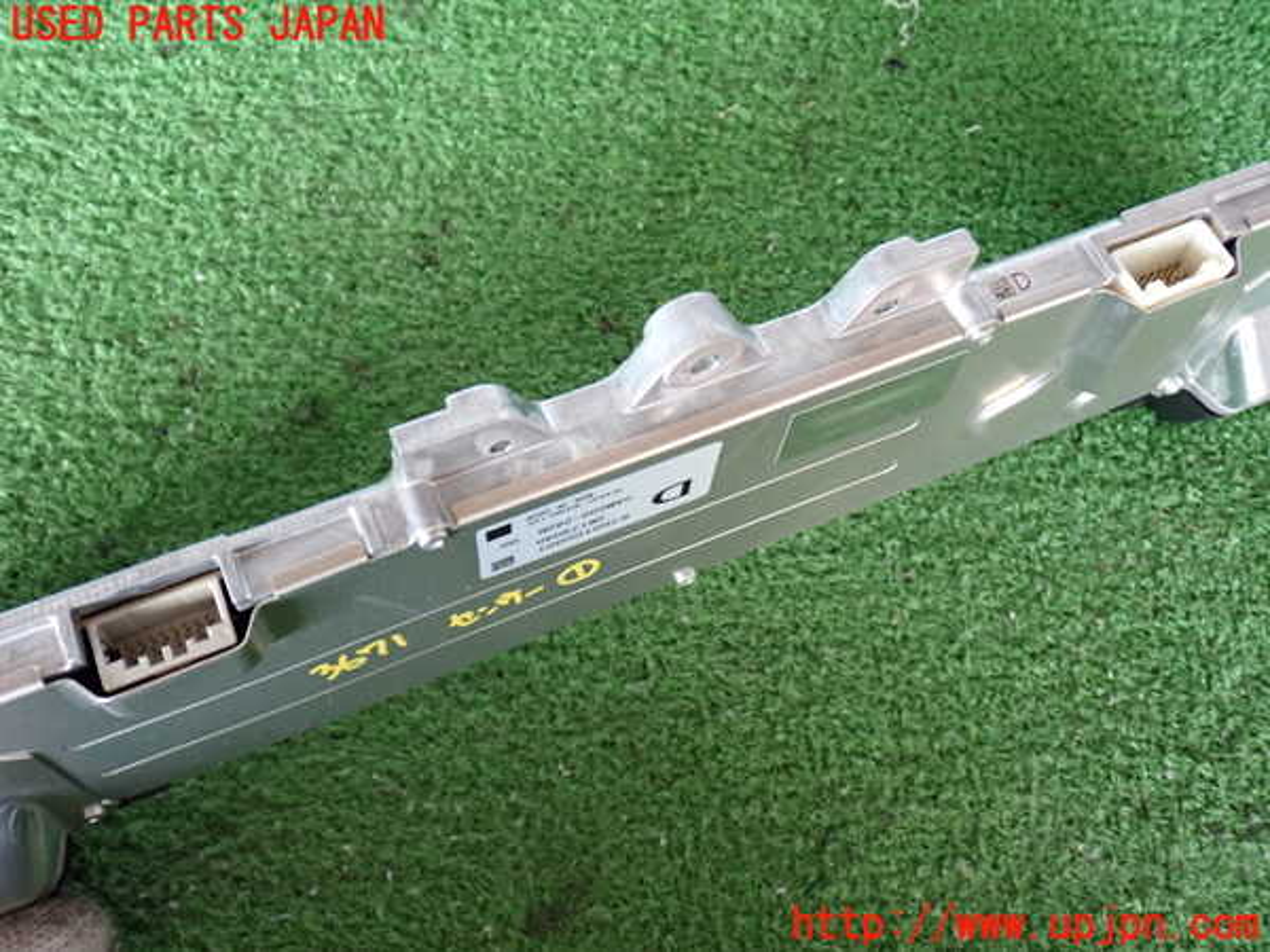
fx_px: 1321
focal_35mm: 36
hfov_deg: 51.4
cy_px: 476
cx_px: 635
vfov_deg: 39.7
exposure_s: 1/40
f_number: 2.5
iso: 250
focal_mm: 6.37
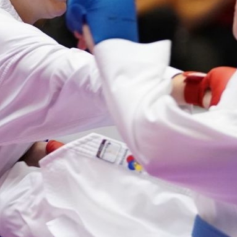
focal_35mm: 667
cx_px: 101
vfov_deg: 2.6
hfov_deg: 2.6
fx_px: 5167
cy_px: 127
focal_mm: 167
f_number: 2.8
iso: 5000
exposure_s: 1/800
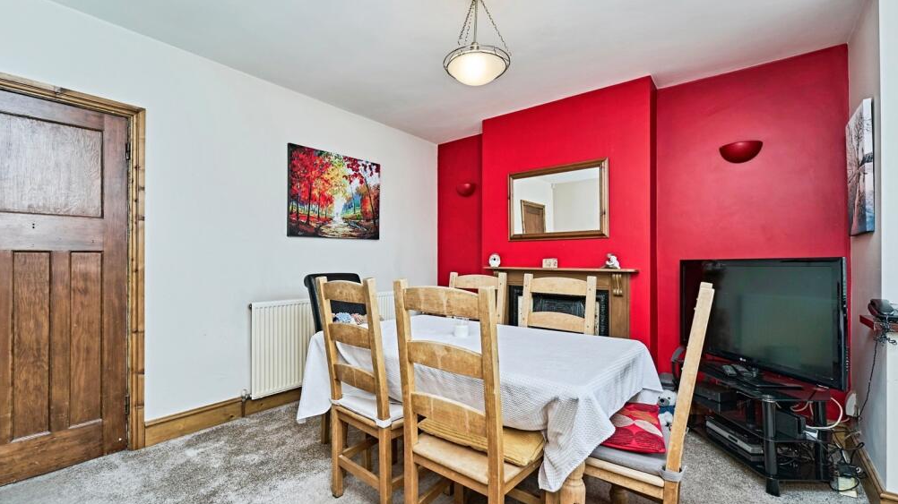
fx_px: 357
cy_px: 277
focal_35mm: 15
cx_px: 443
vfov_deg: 70.3
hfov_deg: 103.0
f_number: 8
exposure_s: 1/30
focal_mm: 14
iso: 200
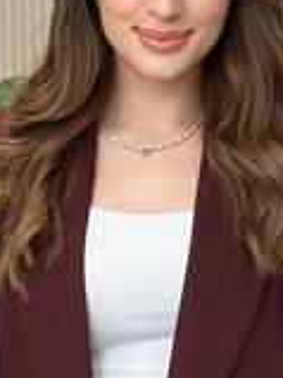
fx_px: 1757
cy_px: 298
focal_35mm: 161
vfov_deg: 12.2
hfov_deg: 9.2
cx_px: 181
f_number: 1.78
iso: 80
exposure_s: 1/222
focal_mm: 6.86
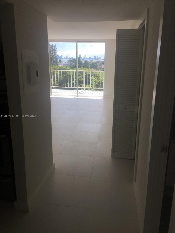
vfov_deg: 61.7
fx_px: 195
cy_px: 116
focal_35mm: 29
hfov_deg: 48.2
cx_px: 88
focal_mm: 4.15
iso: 32
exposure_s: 1/1364
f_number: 2.2
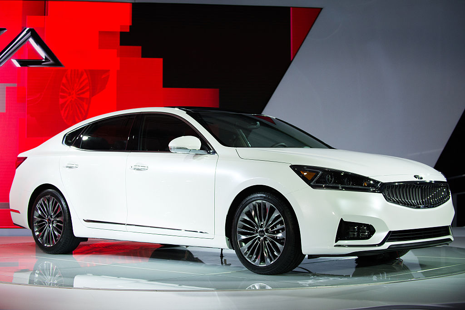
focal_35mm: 70
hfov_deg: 28.8
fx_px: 904
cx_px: 232
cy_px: 155
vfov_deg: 19.5
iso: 1600
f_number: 5
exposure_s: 1/2000
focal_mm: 70
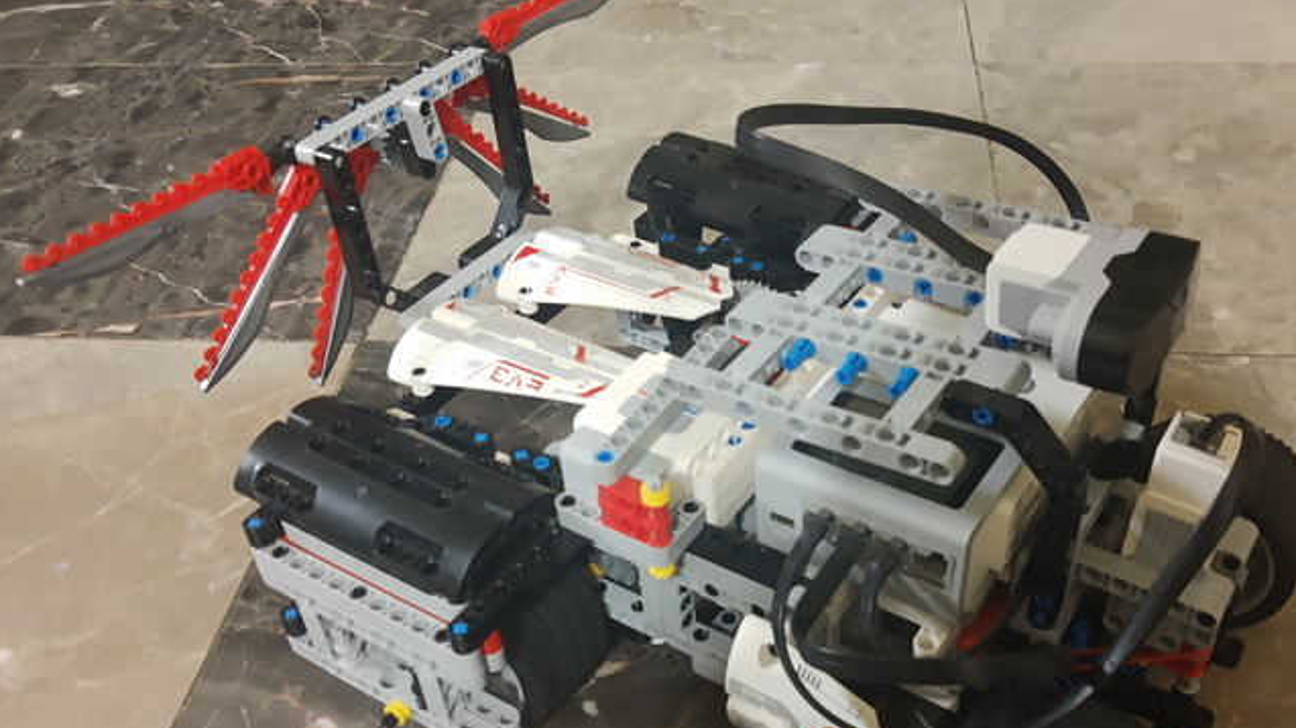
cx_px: 757
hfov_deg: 57.7
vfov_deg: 34.3
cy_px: 495
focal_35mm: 34
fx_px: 1168
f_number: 1.8
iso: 622
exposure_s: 1/25
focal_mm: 3.95
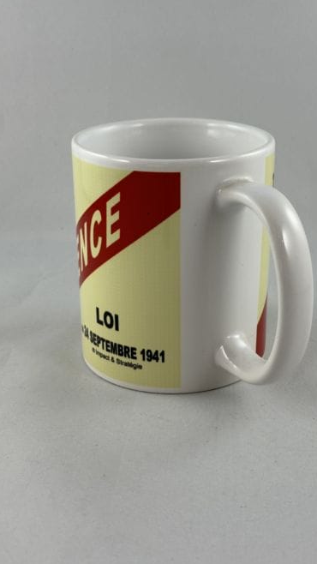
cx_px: 183
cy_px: 279
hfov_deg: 22.6
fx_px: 792
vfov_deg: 39.2
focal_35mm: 53
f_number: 1.78
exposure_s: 1/111
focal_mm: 6.86
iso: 50
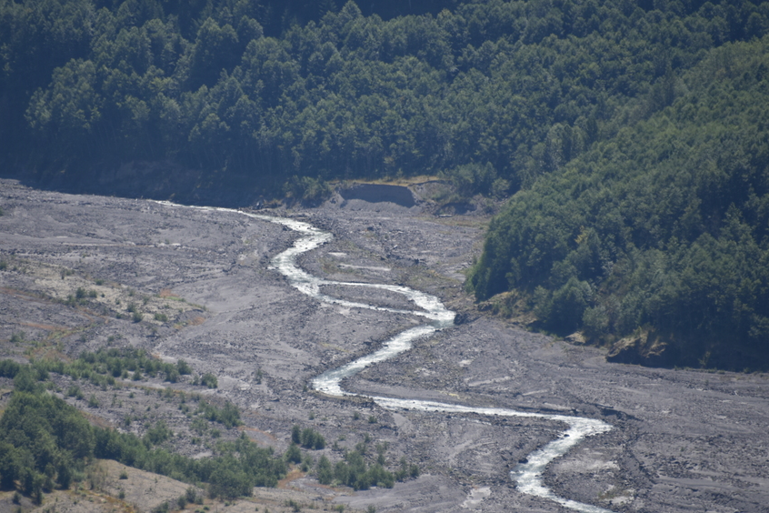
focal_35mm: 454
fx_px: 9697
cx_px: 337
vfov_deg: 3.0
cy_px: 296
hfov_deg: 4.5
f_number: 5.6
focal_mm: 300
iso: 125
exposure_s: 1/640
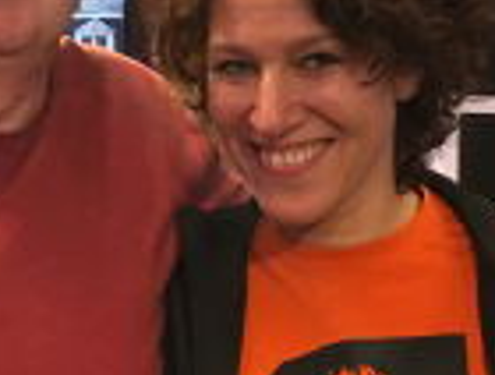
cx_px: 145
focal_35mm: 103
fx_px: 1478
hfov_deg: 18.9
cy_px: 150
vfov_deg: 14.4
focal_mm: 4.15
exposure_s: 1/17
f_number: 2.2
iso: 250
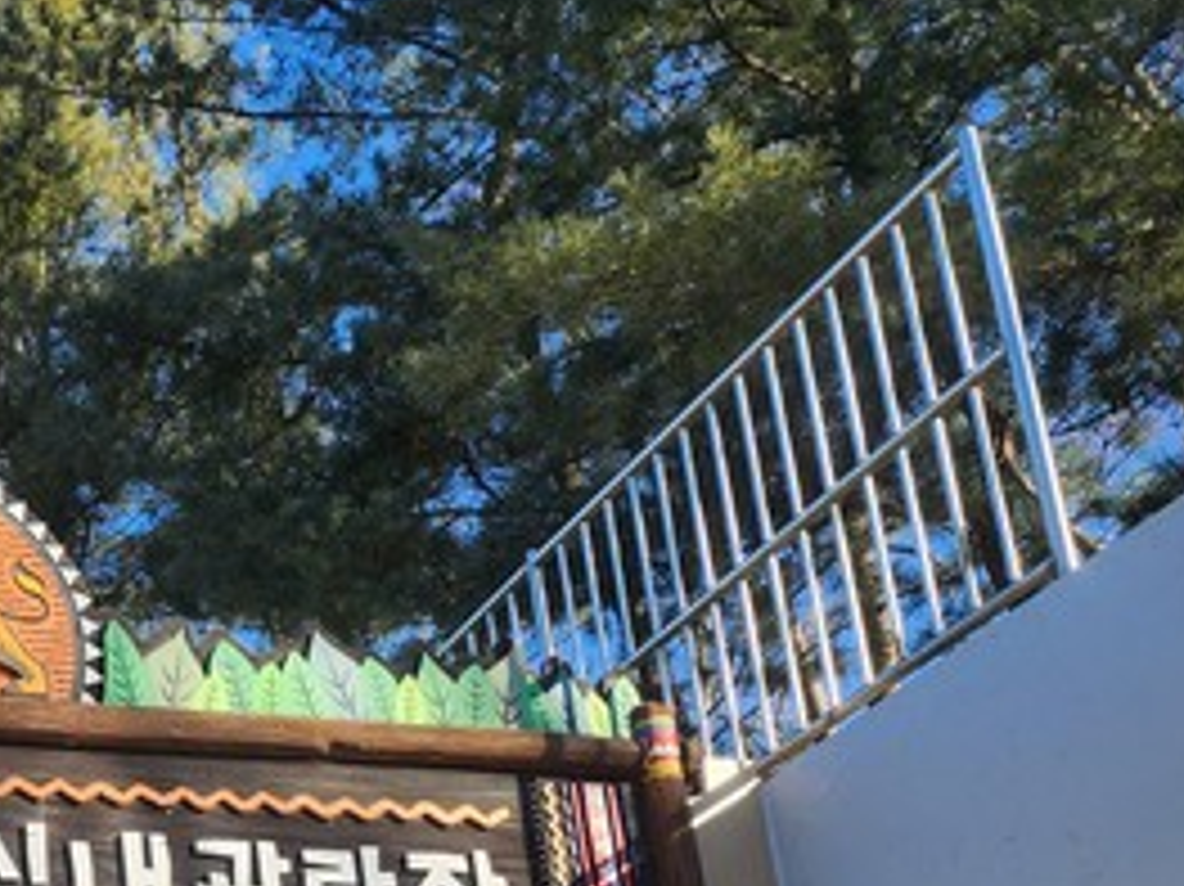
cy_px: 998
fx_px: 2427
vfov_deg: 19.7
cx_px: -205
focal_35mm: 71
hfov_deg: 25.0
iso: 50
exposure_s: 1/1714
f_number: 1.8
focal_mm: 5
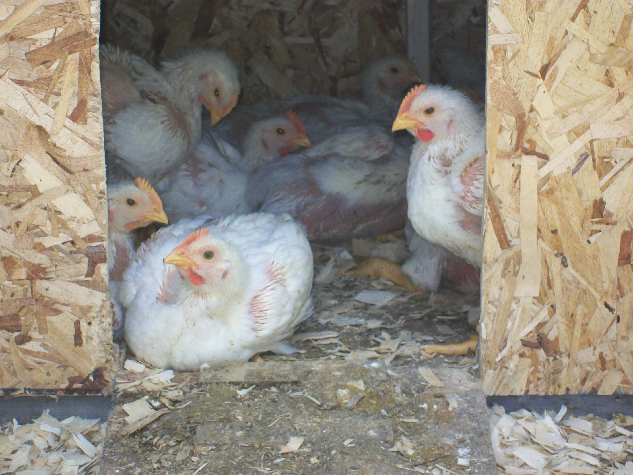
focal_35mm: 108
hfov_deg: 18.2
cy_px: 238
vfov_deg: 13.7
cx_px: 316
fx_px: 1975
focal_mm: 18
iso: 160
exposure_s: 1/125
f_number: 4.8
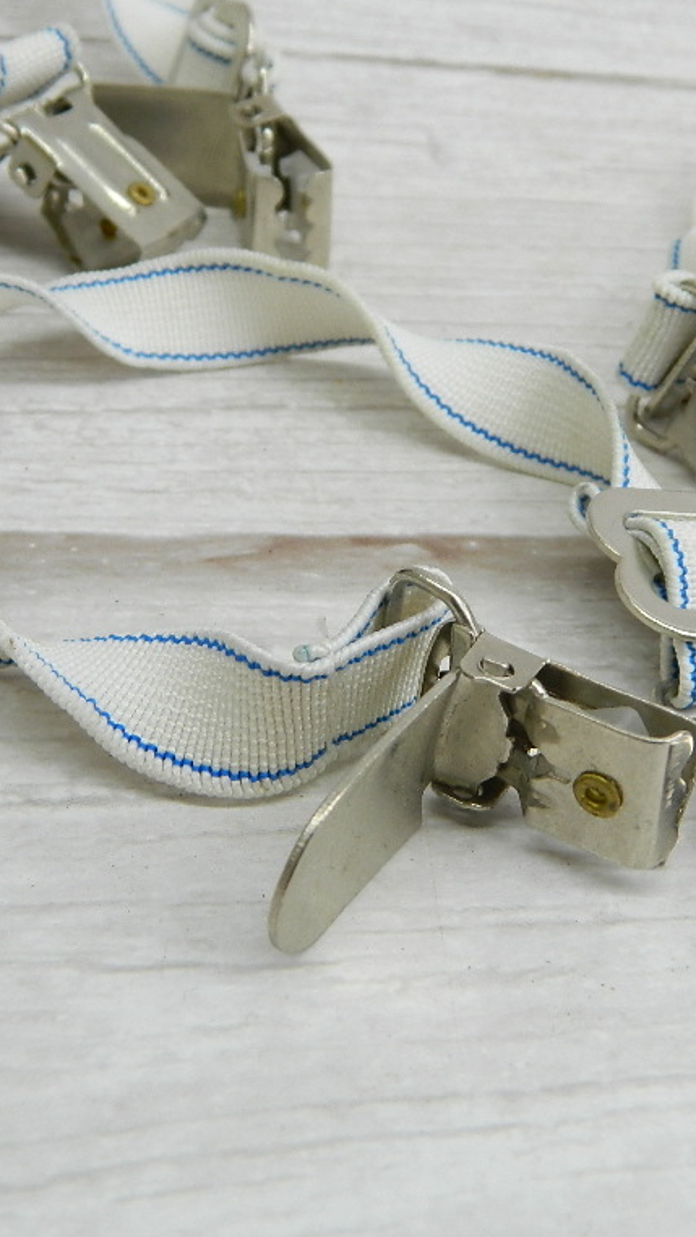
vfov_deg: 34.9
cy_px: 615
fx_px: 1967
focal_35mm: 60
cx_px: 378
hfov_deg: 20.1
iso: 80
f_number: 3.5
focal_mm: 7.3
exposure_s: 1/40
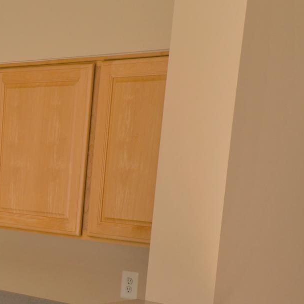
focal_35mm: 92
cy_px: 326
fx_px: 914
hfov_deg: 16.5
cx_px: -205
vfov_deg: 18.2
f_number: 8
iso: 200
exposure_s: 1/250
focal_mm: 32
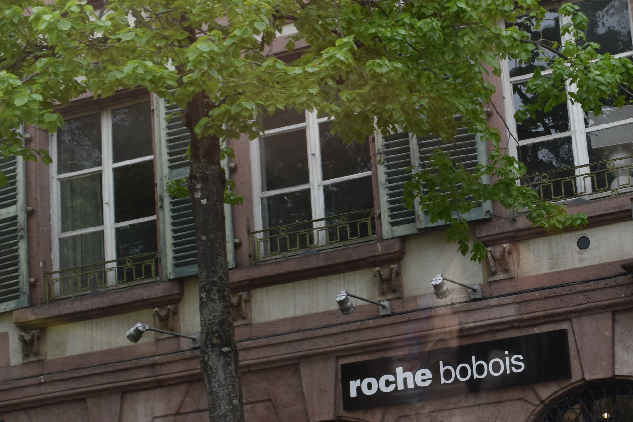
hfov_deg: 23.2
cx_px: 626
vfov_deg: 16.2
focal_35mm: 84
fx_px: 1479
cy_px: 249
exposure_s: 1/250
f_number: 8
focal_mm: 25
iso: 200
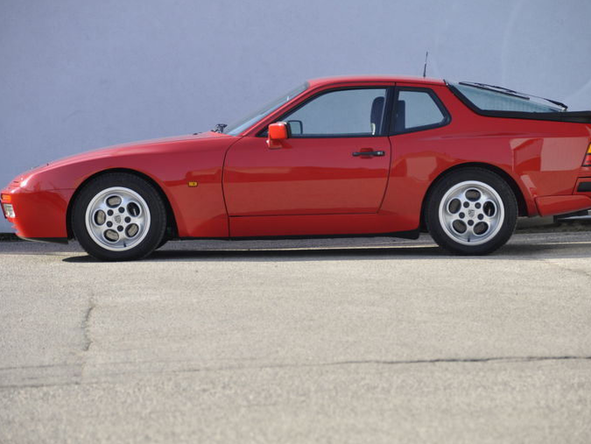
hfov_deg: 10.4
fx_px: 3246
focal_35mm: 190
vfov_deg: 7.8
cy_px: 222
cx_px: 306
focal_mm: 116
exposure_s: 1/320
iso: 500
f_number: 5.6
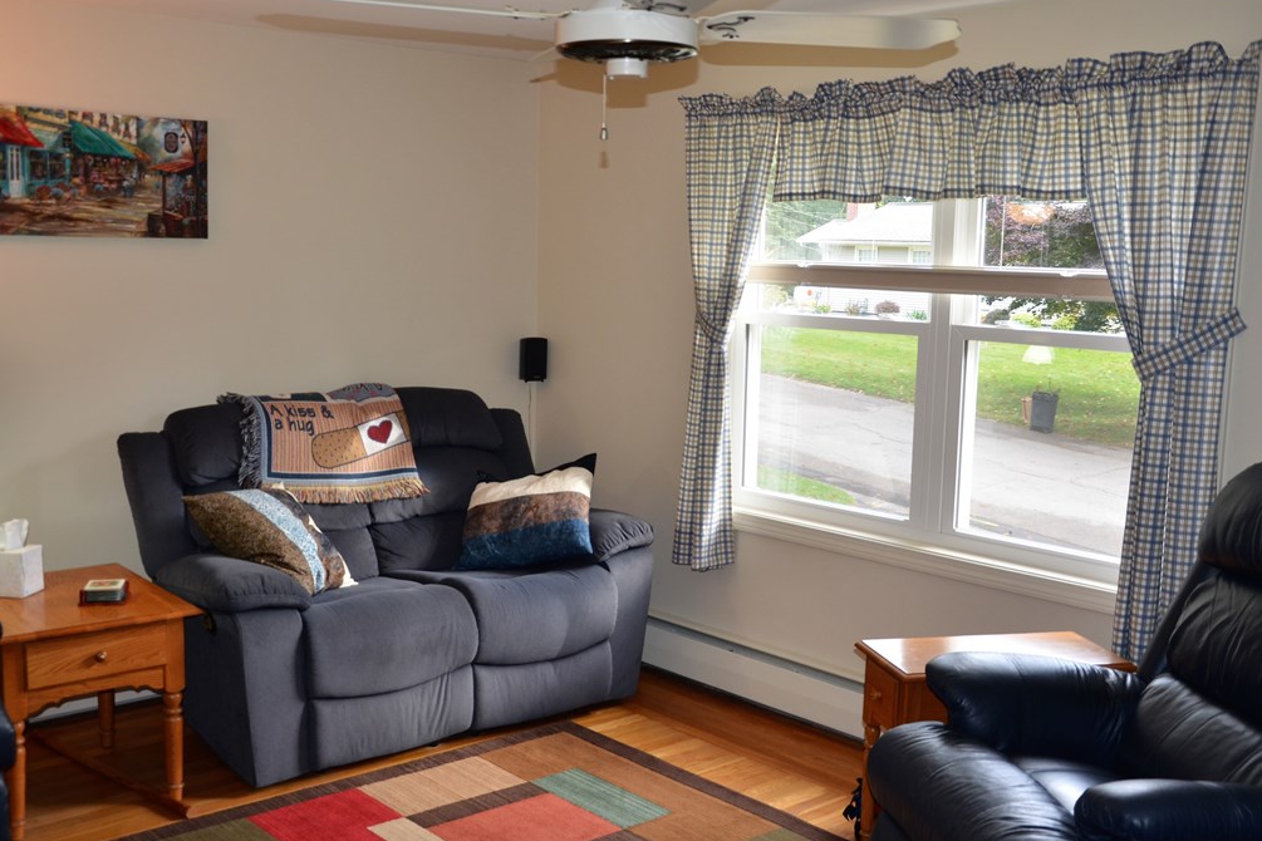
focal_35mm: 41
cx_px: 632
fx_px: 1421
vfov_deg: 33.0
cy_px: 434
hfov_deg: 47.9
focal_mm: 25
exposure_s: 1/80
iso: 400
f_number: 4
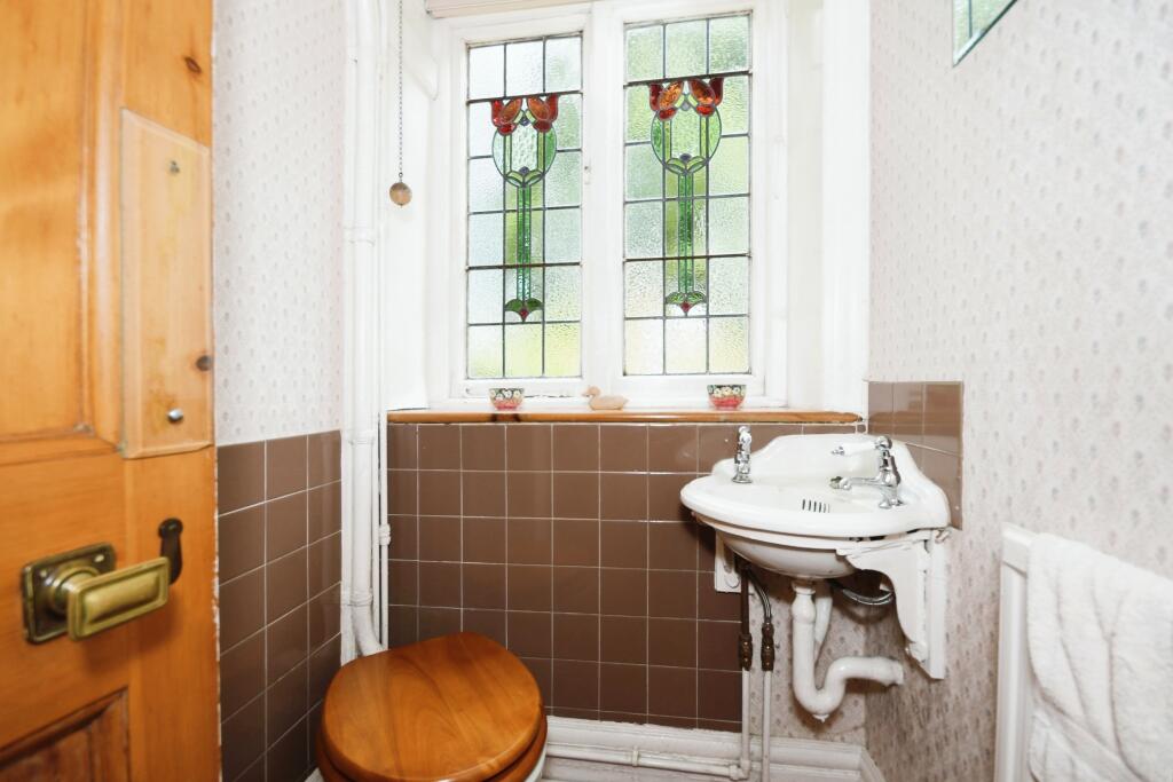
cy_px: 391
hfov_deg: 100.4
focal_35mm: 15
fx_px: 489
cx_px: 586
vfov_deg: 77.3
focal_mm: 10
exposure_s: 1/60
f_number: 8
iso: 400
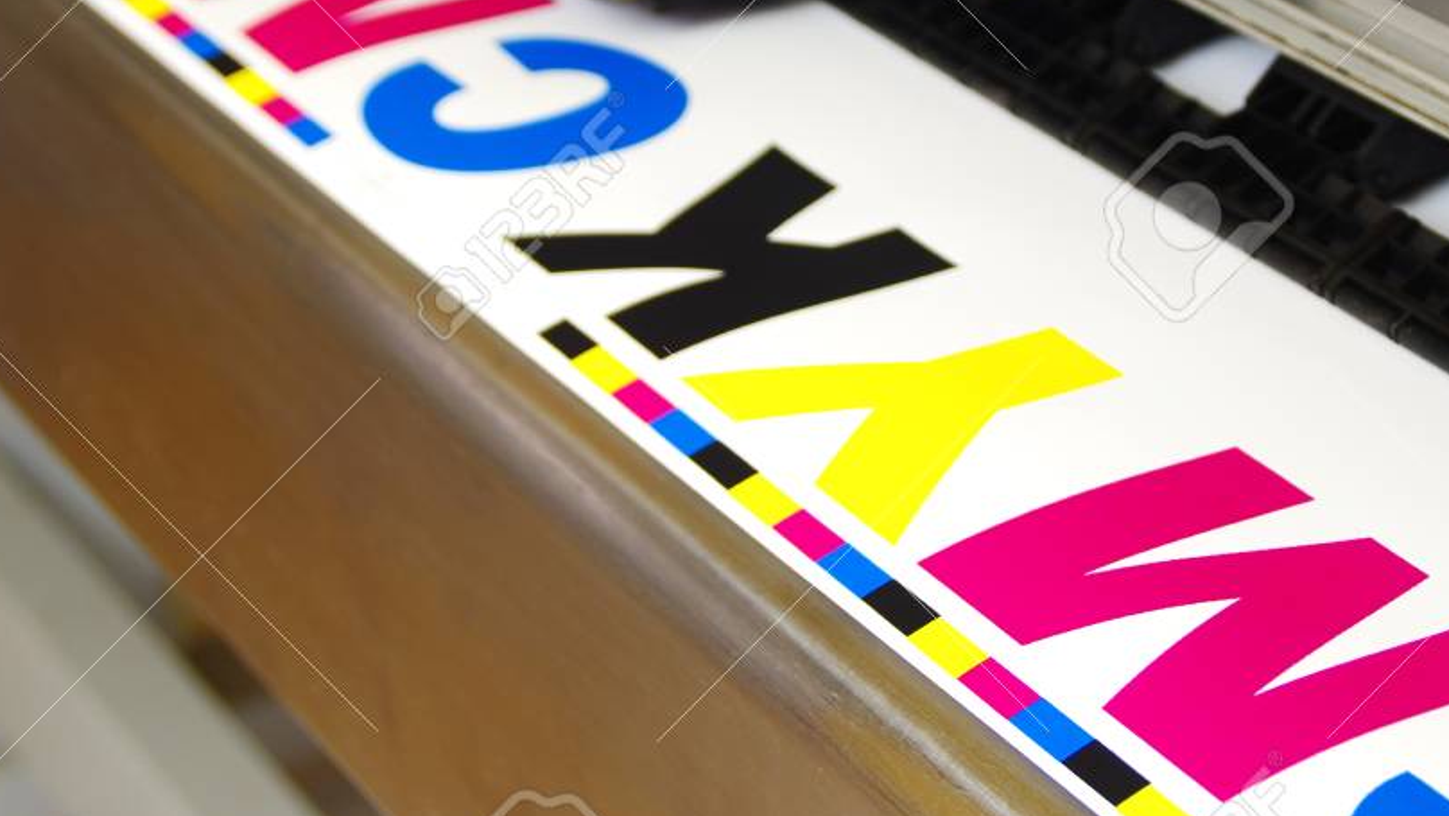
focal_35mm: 101
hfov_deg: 21.1
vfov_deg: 11.9
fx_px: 3882
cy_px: 151
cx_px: 855
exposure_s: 1/4
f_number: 6.3
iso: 100
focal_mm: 40
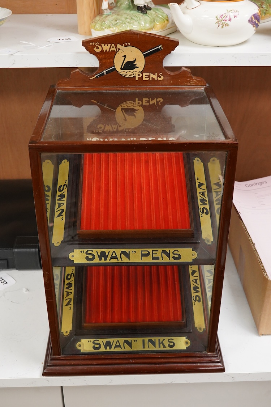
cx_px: 136
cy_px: 204
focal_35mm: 45
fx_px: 508
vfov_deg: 43.6
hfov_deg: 29.9
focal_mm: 30
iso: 2500
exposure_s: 1/100
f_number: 11
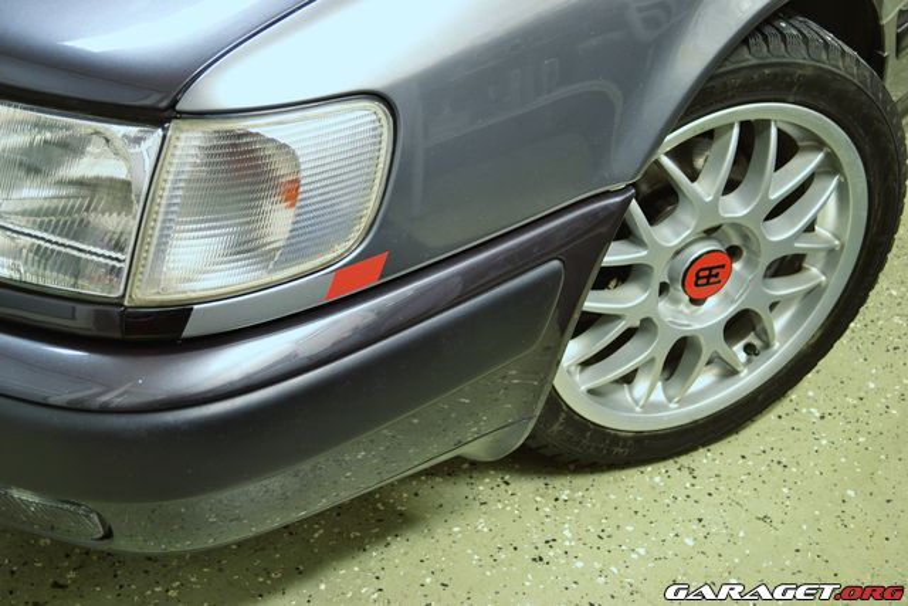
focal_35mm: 48
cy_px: 303
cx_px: 454
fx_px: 1211
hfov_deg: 41.1
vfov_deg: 28.1
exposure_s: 1
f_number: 4.8
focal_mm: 32
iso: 100
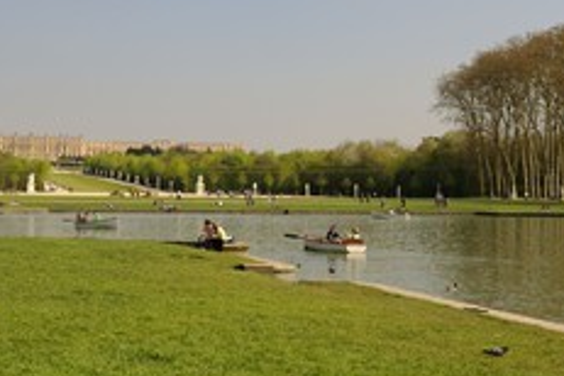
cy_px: 244
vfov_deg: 19.7
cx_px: 215
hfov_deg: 29.1
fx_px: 1081
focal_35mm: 69
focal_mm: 38
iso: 100
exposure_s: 1/160
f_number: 9
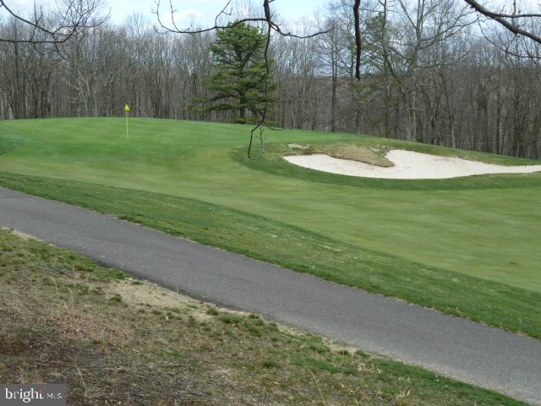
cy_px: 203
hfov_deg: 36.8
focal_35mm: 52
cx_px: 270
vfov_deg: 28.0
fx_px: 813
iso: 80
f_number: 3.8
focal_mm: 8.5
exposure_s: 1/320
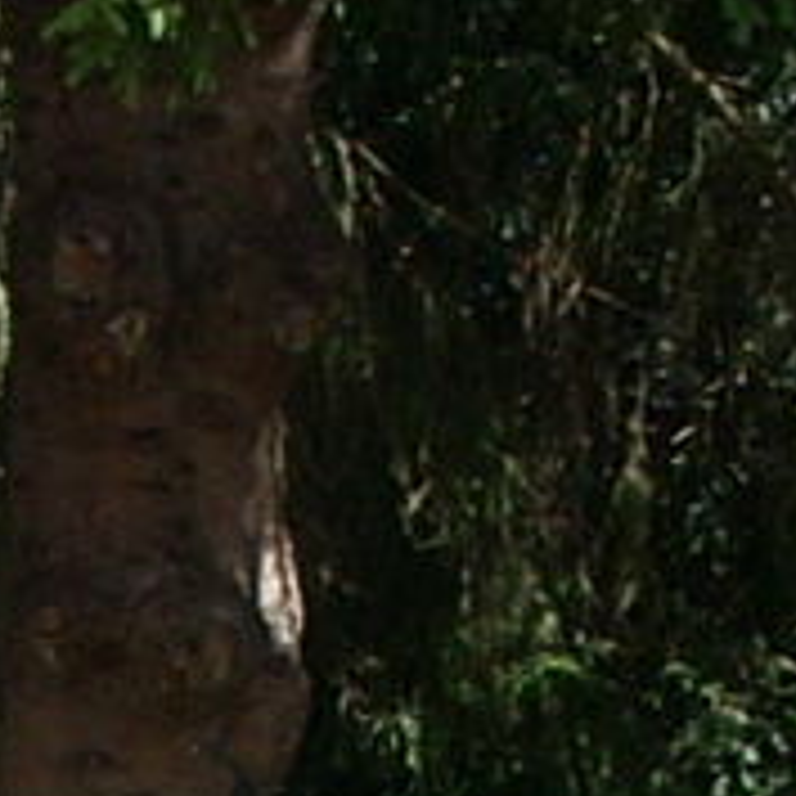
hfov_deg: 5.8
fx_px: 7675
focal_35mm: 295
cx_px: -630
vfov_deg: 5.8
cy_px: 1614
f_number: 2.8
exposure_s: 1/324
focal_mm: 6.2
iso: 64
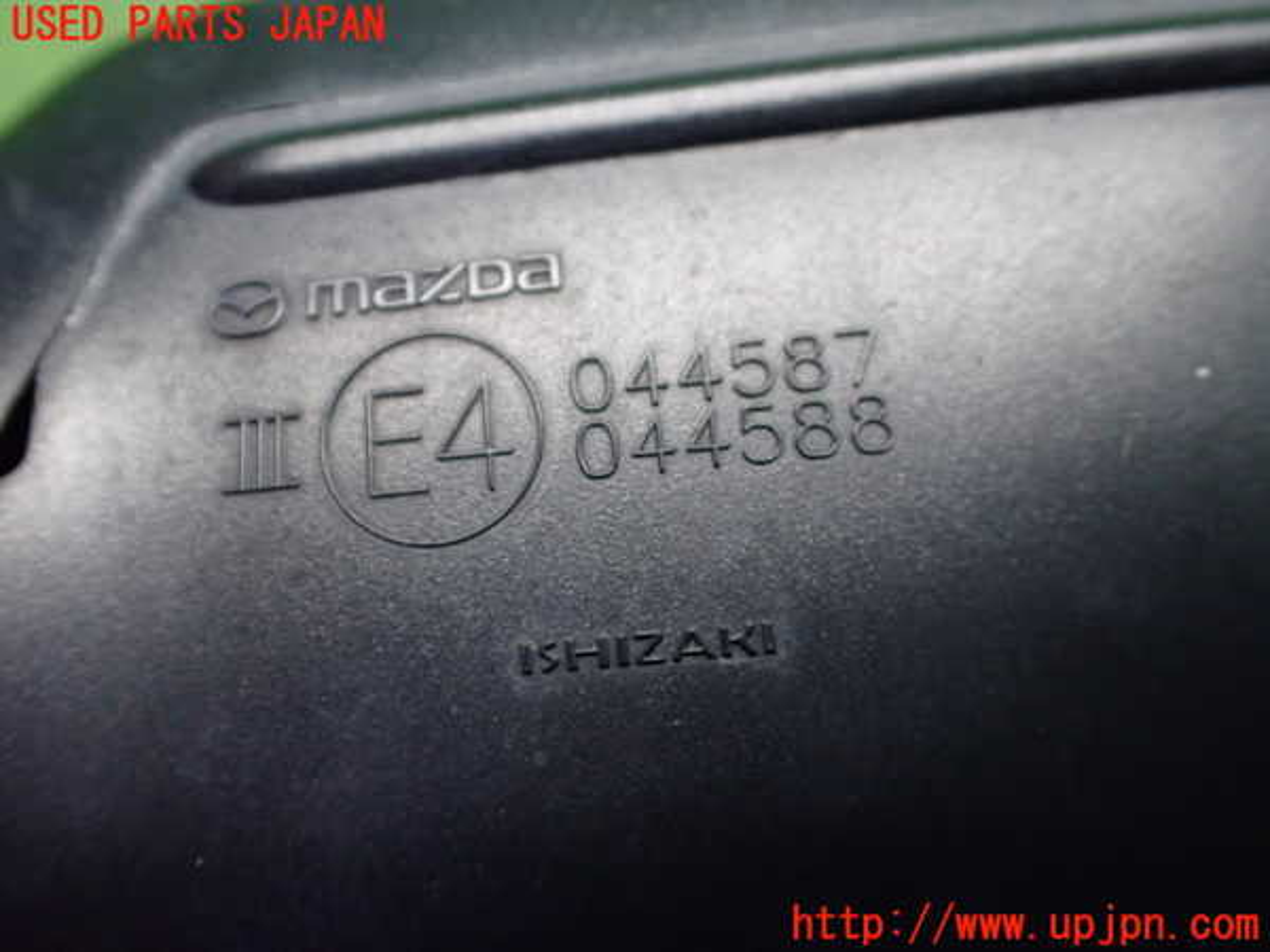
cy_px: 476
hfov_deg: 60.0
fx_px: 1101
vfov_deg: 46.8
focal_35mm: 30
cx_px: 635
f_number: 2.3
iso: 800
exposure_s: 1/80
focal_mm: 5.4
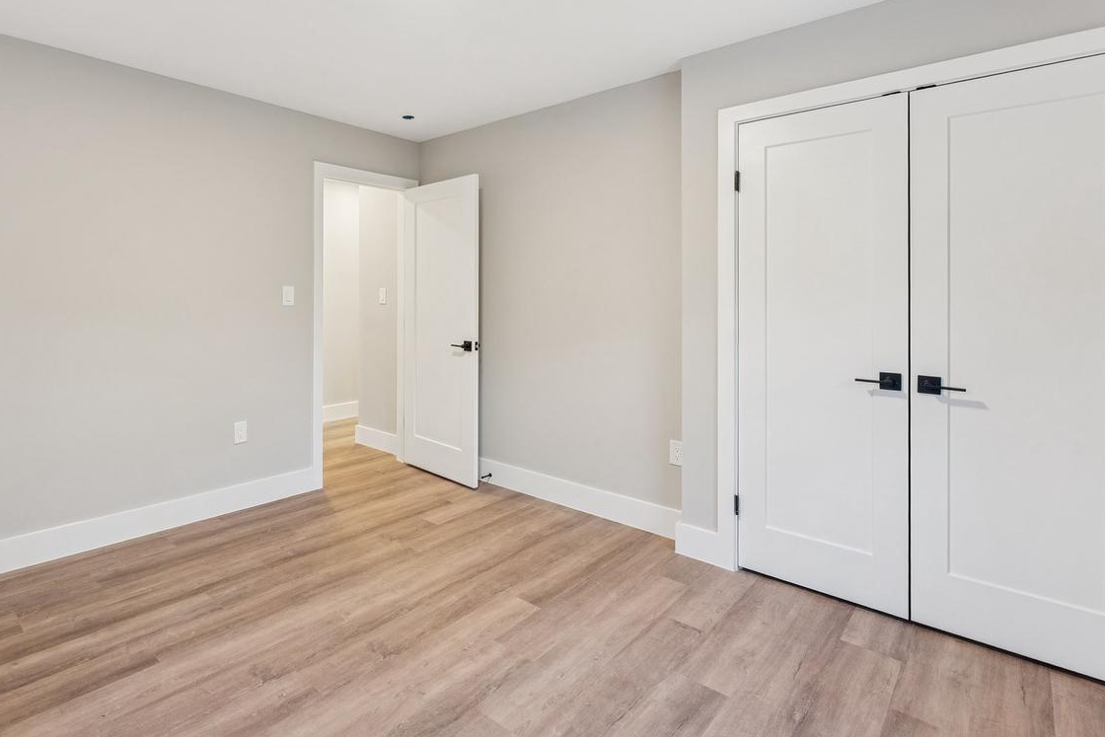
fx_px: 553
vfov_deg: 66.8
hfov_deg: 88.6
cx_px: 430
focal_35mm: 18
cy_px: 296
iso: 250
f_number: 9
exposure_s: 1/2.5
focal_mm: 14
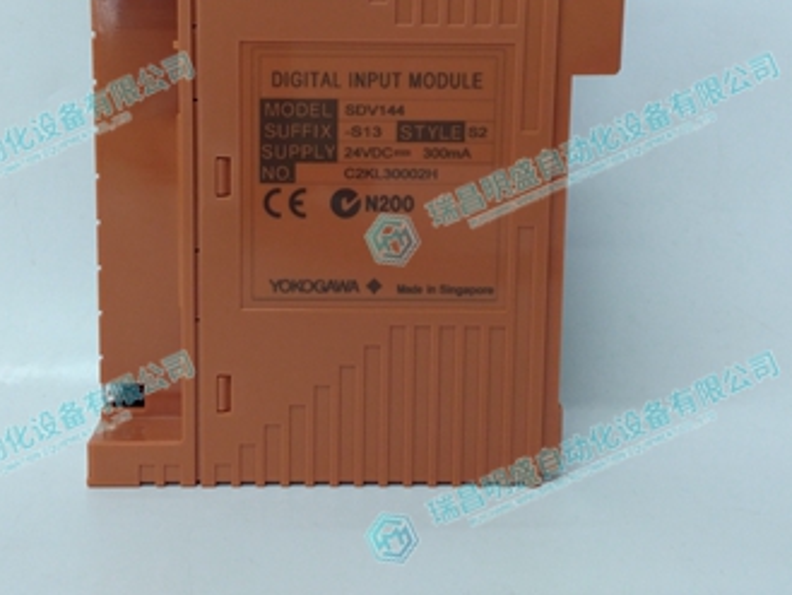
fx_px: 938
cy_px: 155
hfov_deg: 45.6
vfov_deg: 34.5
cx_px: 337
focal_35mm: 41
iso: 182
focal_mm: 3.79
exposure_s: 1/33
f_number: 2
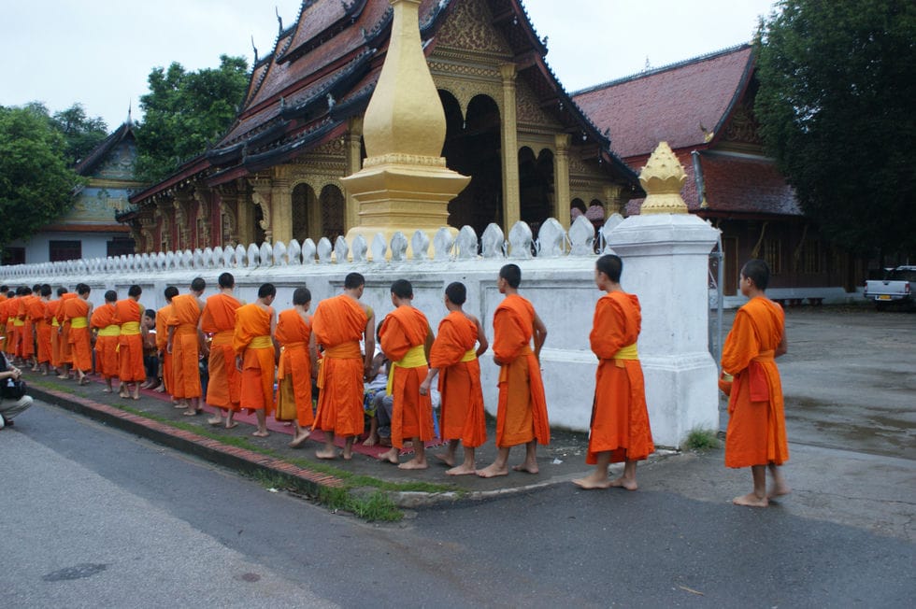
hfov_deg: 62.0
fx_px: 763
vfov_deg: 43.6
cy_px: 304
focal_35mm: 30
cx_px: 458
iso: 400
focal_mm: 20
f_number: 4
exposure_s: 1/15
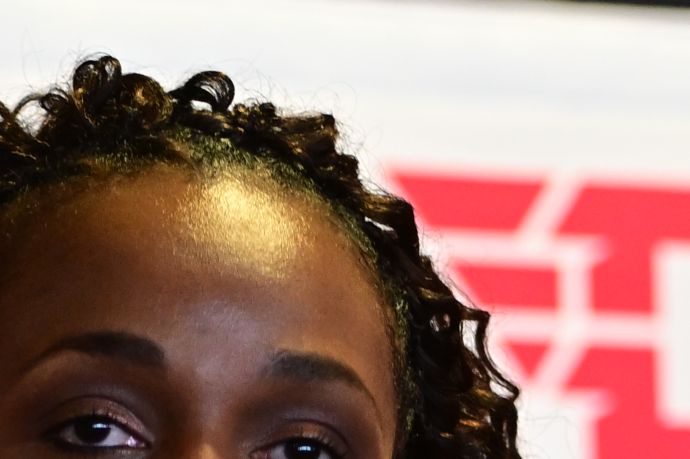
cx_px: 52
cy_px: 842
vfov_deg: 2.5
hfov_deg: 3.8
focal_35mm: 549
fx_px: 10519
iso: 1600
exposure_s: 1/100
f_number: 2.8
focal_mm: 92
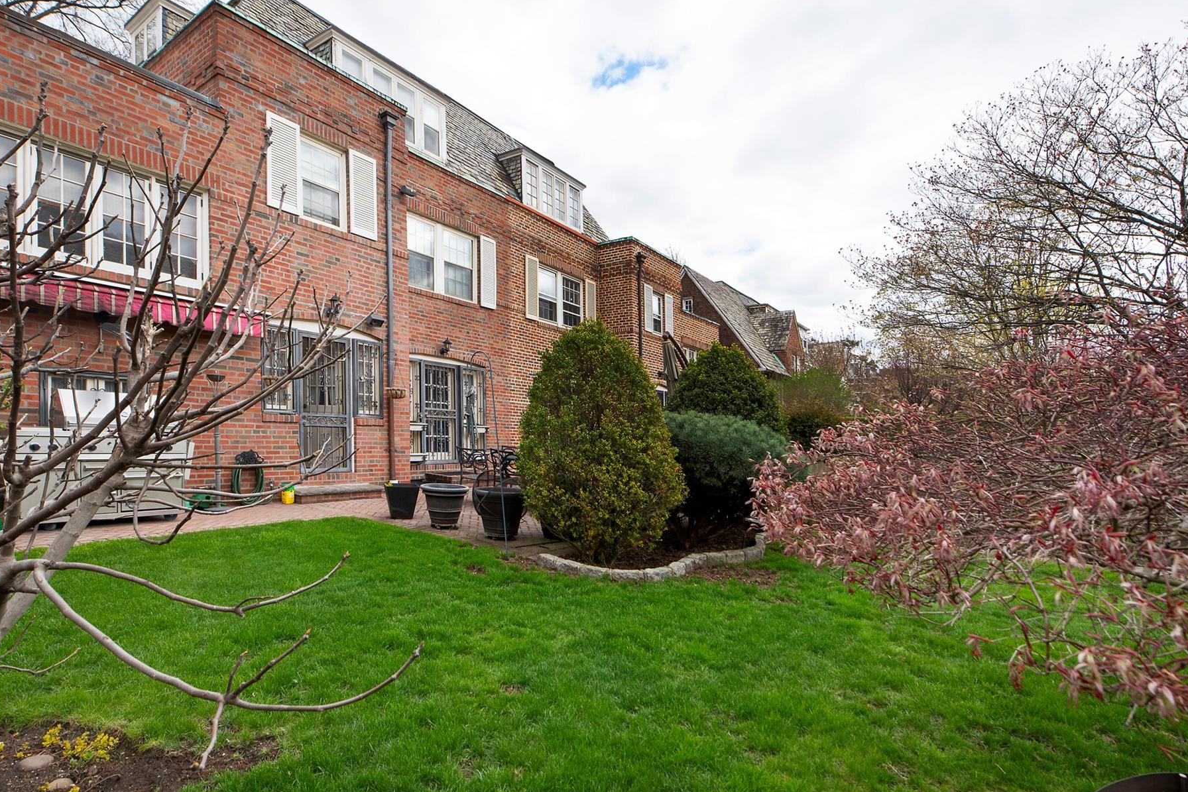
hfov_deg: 96.3
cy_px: 376
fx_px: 528
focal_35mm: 16
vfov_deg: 73.7
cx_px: 526
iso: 320
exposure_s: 1/400
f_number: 10
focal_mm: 14
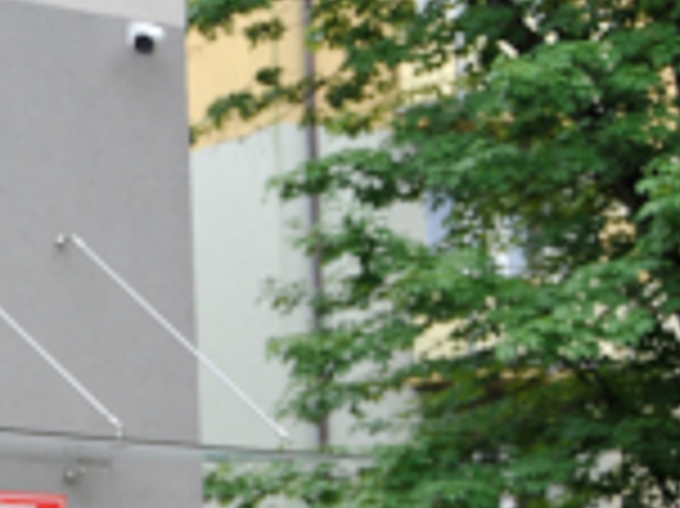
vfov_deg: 8.0
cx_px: -739
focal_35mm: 183
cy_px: 686
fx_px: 3592
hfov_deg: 9.9
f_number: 4.5
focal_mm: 30
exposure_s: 1/125
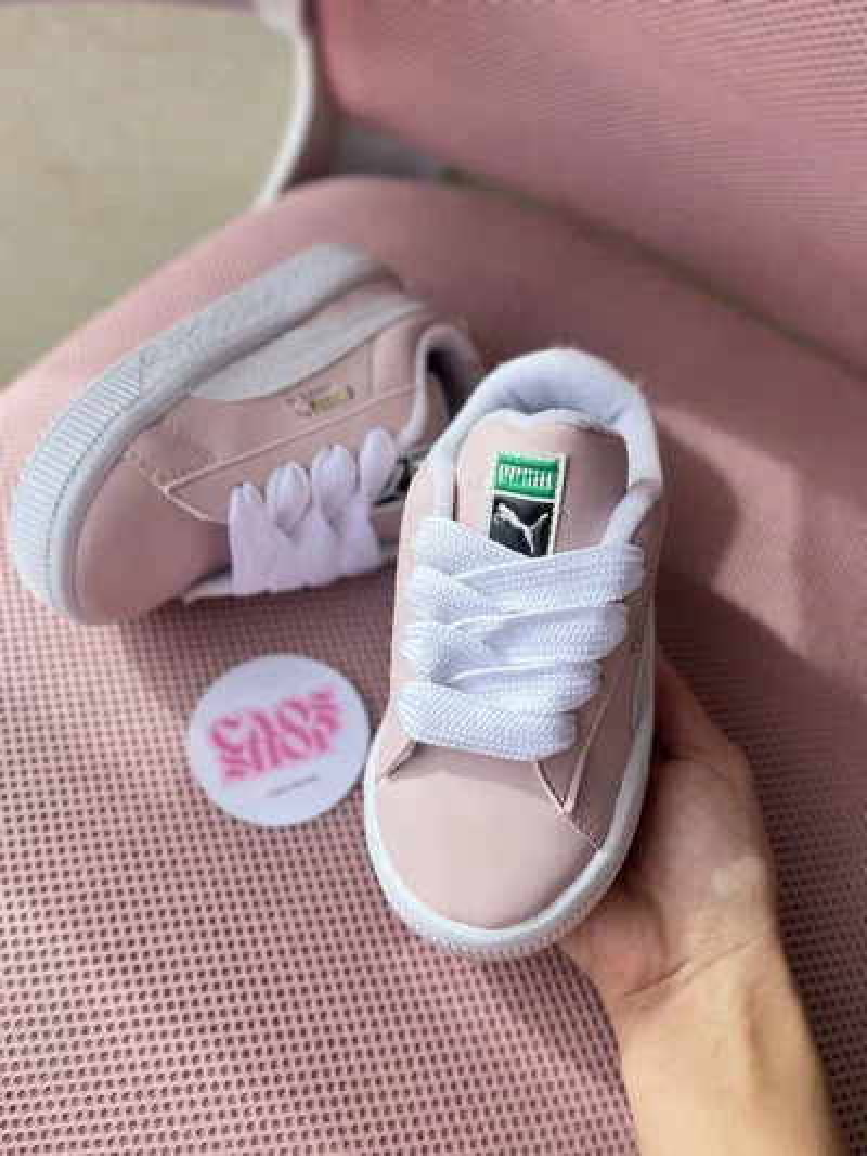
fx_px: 868
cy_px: 578
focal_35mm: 26
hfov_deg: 53.1
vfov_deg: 67.3
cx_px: 434
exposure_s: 1/1075
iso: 50
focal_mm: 5.1
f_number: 1.6
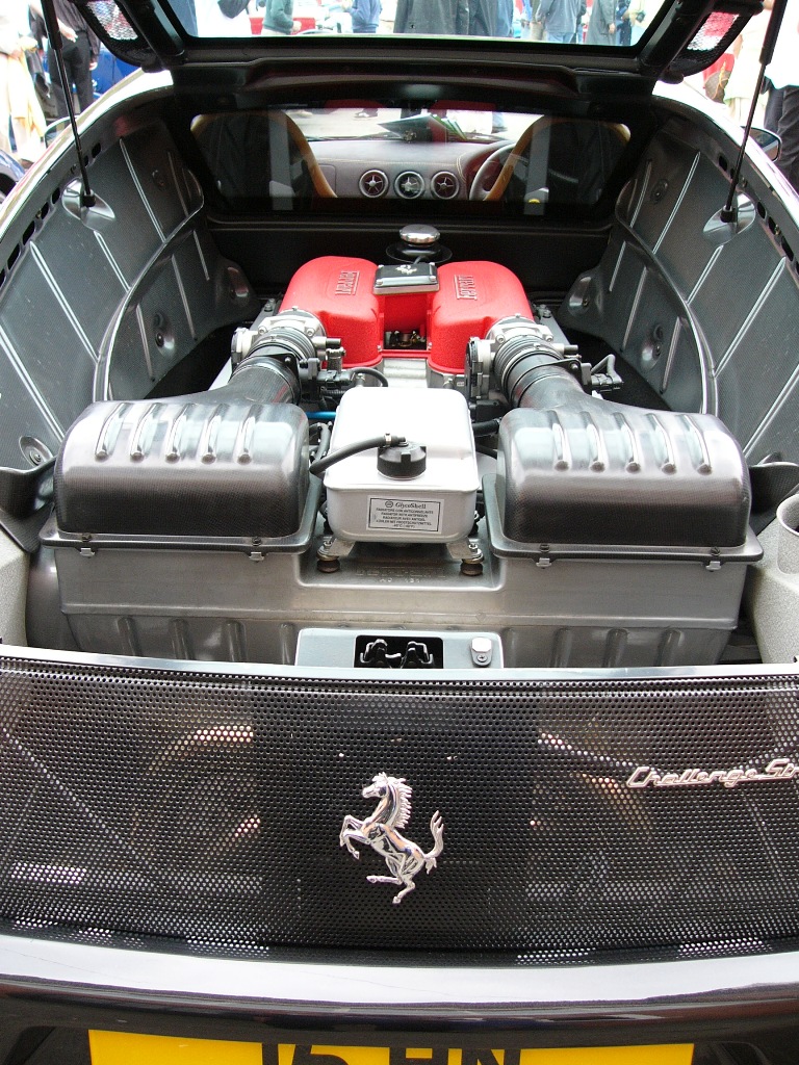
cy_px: 532
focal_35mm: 36
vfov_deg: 51.4
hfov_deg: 39.7
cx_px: 400
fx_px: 1108
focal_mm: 6
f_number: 2.8
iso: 100
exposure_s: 1/60
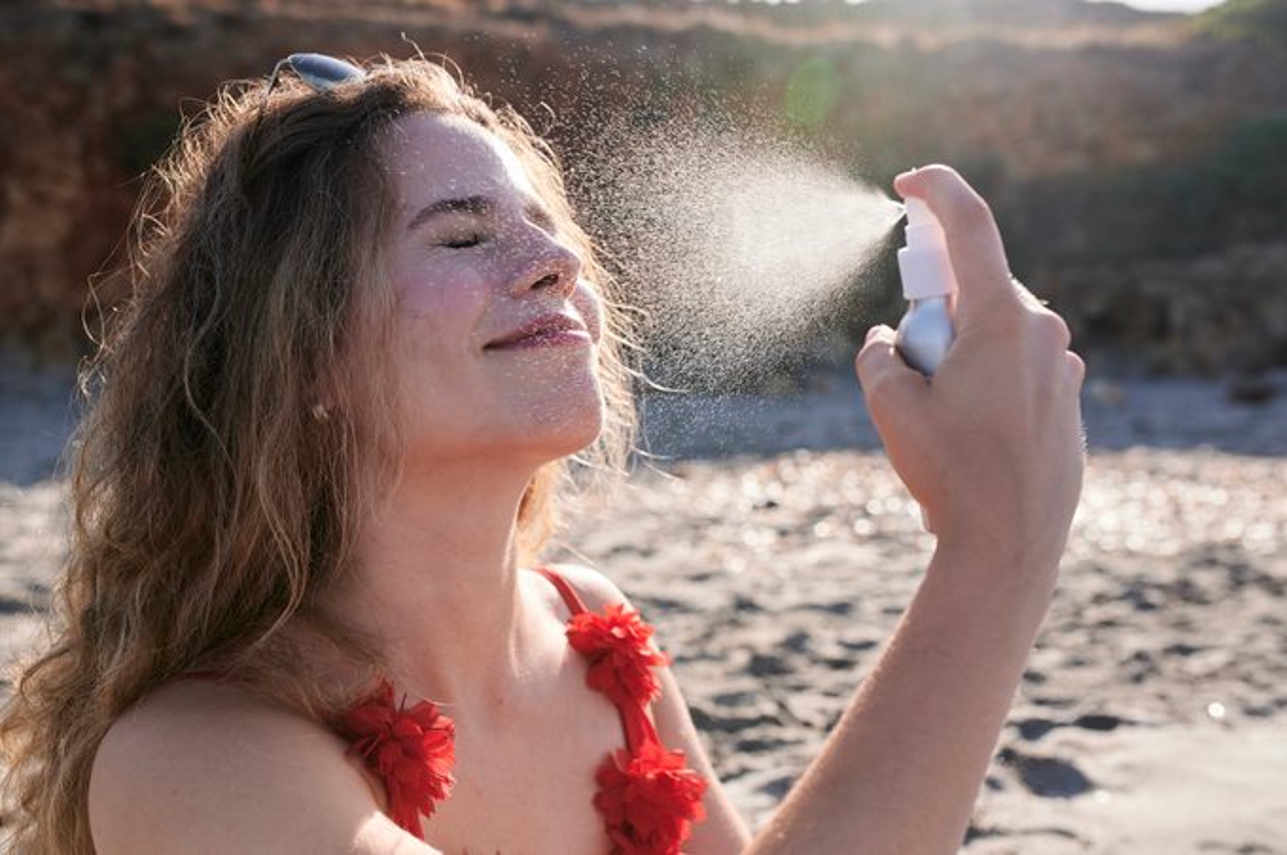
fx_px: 1250
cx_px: 644
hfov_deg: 54.5
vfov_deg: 37.8
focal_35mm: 35
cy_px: 428
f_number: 5
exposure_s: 1/5000
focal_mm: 35
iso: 640
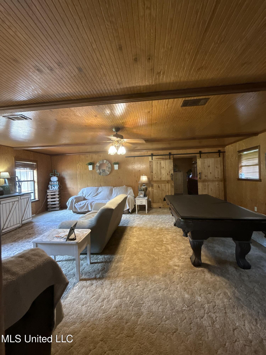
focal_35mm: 14
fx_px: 143
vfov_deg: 102.1
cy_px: 178
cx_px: 133
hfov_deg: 85.7
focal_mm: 2.22
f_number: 2.2
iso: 640
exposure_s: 1/60
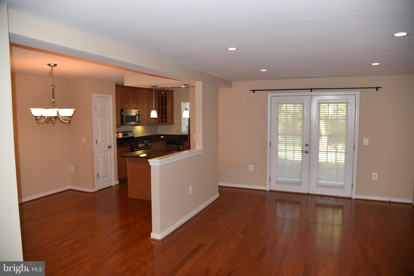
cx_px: 207
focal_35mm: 24
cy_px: 138
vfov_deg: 53.2
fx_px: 276
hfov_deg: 73.7
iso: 250
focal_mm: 24
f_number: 4
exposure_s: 1/60
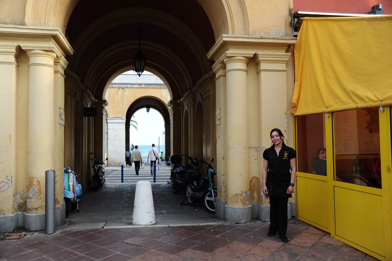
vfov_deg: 41.1
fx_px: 348
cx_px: 196
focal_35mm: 32
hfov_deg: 58.7
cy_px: 130
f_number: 5
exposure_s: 1/100
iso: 200
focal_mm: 32
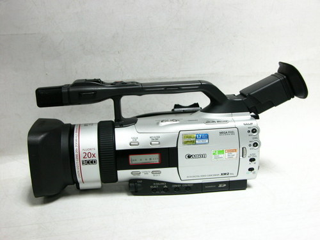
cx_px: 160
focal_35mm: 50
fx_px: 462
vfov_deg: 29.1
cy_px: 120
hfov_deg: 38.2
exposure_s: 1/8
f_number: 3.4
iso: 100
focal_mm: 12.7
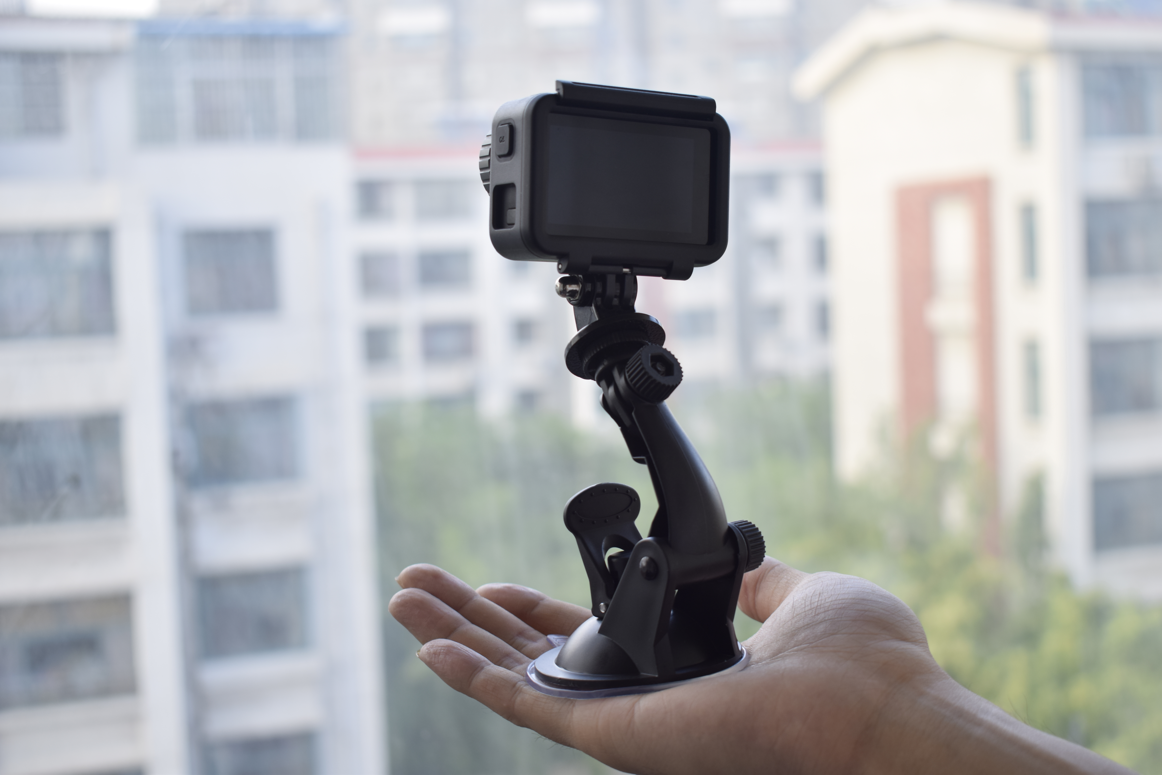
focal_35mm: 54
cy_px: 388
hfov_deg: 36.9
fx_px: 1743
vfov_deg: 25.1
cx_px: 581
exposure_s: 1/60
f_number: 4.8
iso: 100
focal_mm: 36
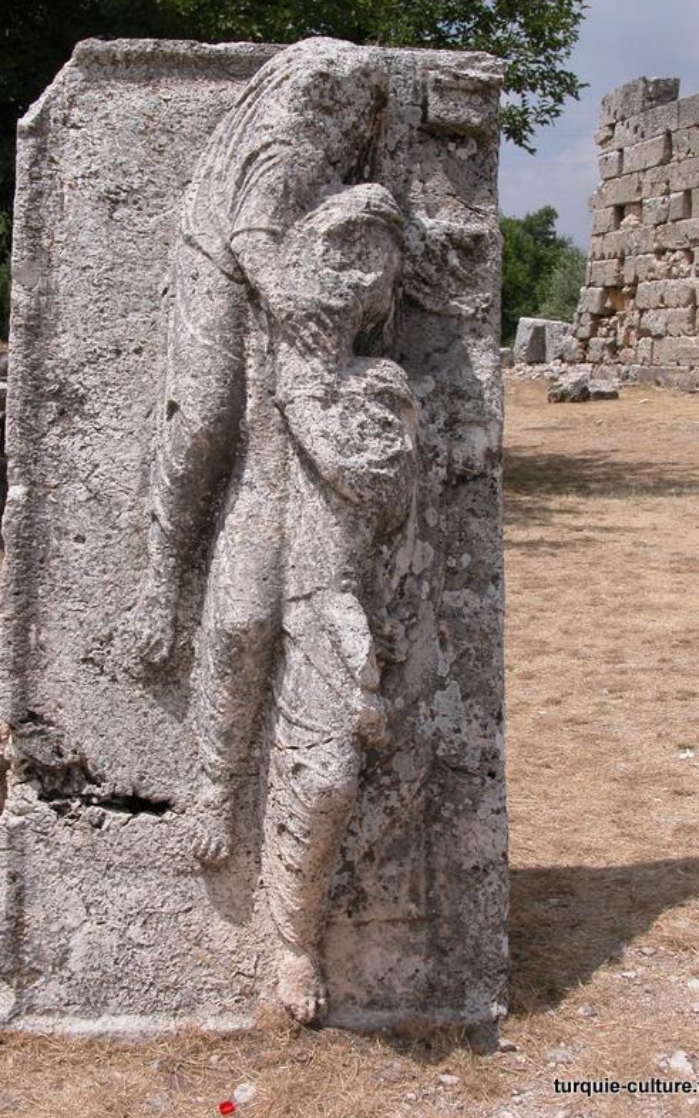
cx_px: 313
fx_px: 1645
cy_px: 551
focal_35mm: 54
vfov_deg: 37.5
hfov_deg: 24.0
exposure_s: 1/1092
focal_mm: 12.7
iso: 100
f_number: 4.8
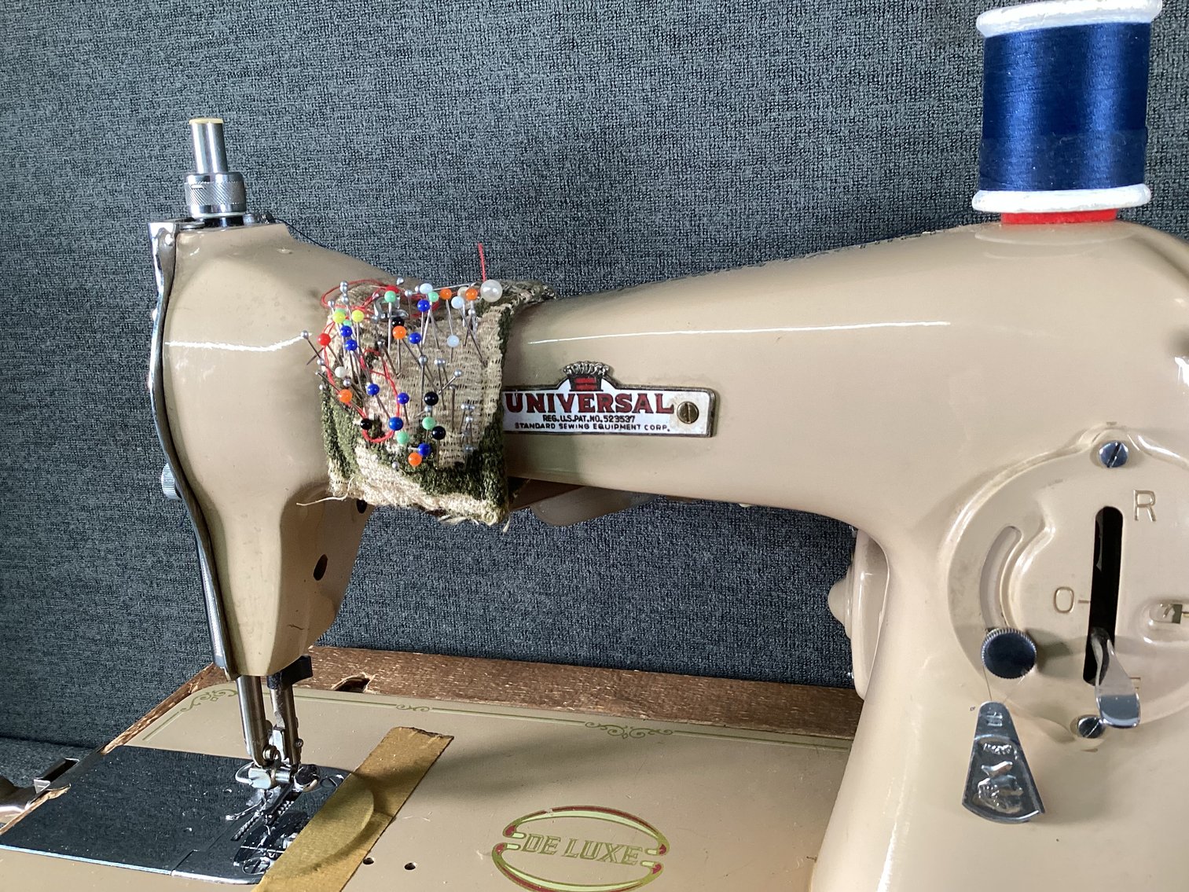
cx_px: 594
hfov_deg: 58.3
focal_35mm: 31
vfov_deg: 45.4
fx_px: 1065
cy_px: 446
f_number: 2.4
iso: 100
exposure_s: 1/60
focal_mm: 3.3
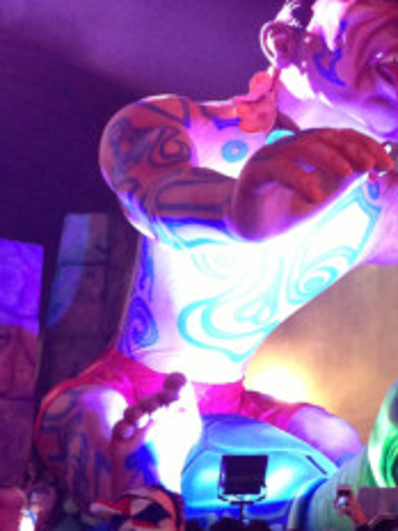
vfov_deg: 27.2
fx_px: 1088
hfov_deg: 20.3
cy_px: 167
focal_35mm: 71
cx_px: 369
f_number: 2.4
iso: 400
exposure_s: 1/17
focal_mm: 4.13
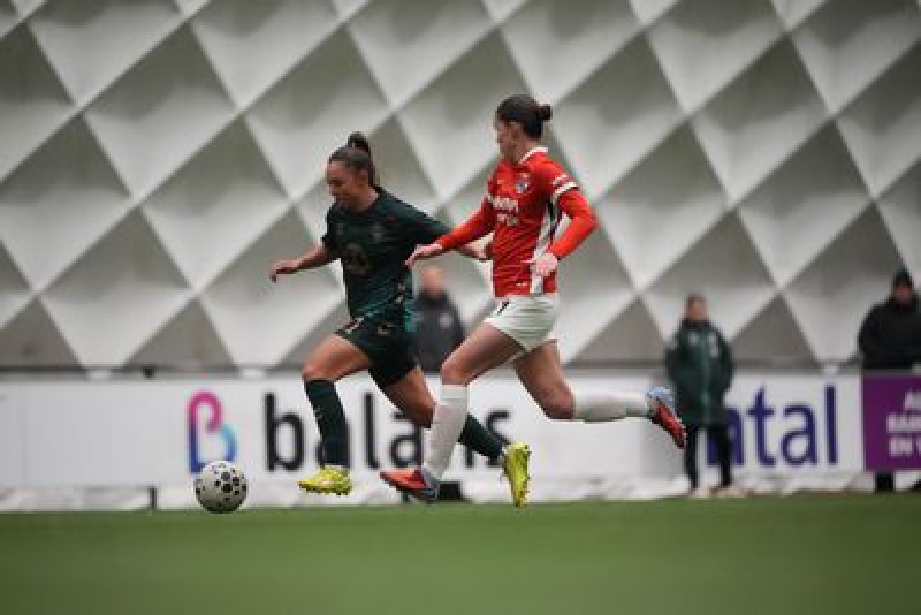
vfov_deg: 4.6
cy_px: 308
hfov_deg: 6.9
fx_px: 7677
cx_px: 460
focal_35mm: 300
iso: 12800
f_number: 2.8
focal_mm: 300
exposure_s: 1/1000
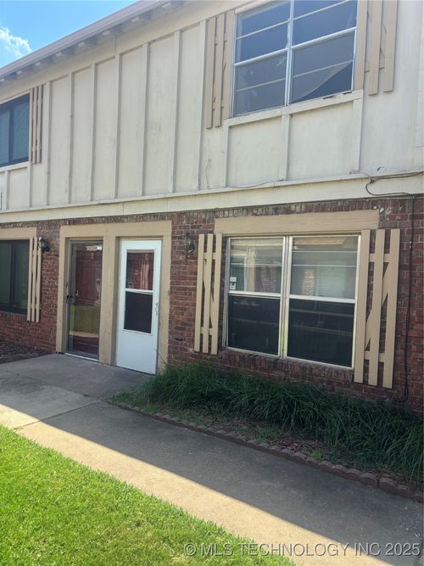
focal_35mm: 26
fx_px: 425
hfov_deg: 53.0
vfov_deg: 67.3
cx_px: 212
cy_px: 283
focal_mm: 5.96
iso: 50
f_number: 1.6
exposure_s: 1/1126
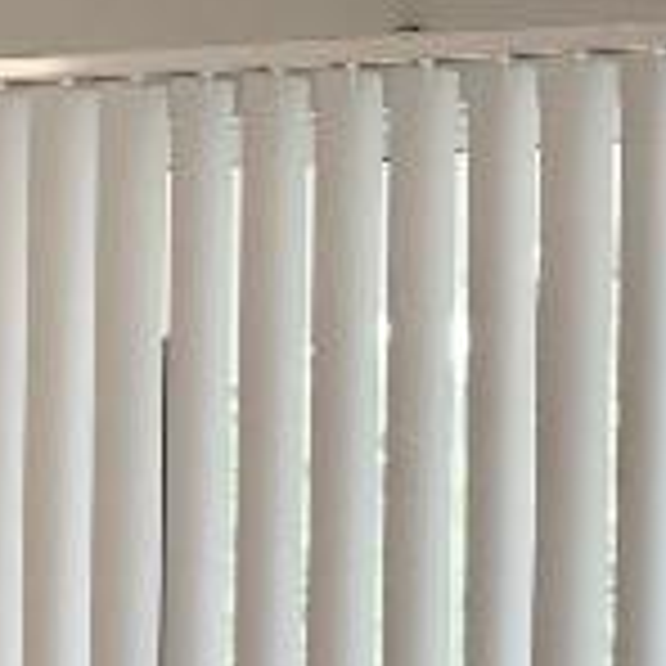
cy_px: 684
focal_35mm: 159
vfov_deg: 10.9
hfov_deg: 9.8
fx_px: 3461
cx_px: -878
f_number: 1.8
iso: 160
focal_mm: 4.25
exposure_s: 1/60
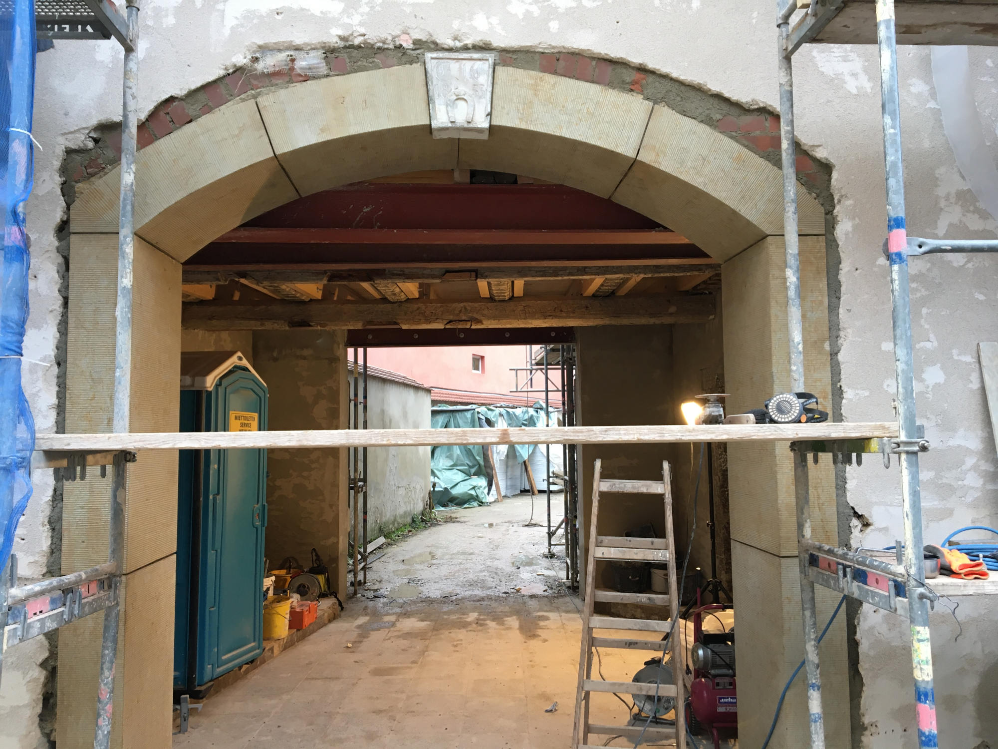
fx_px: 836
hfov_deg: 61.7
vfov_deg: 48.2
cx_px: 499
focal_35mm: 29
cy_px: 374
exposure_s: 1/33
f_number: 2.2
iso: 80
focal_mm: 4.15
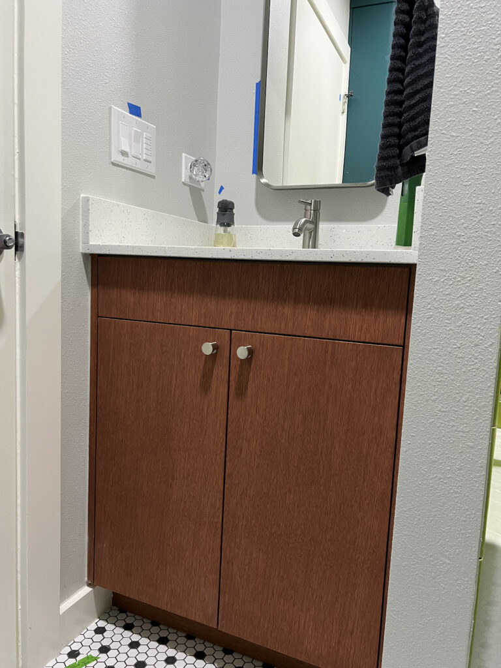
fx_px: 502
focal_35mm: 26
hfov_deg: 53.1
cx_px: 250
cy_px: 334
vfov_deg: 67.3
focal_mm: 5.7
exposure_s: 1/60
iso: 320
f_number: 1.5
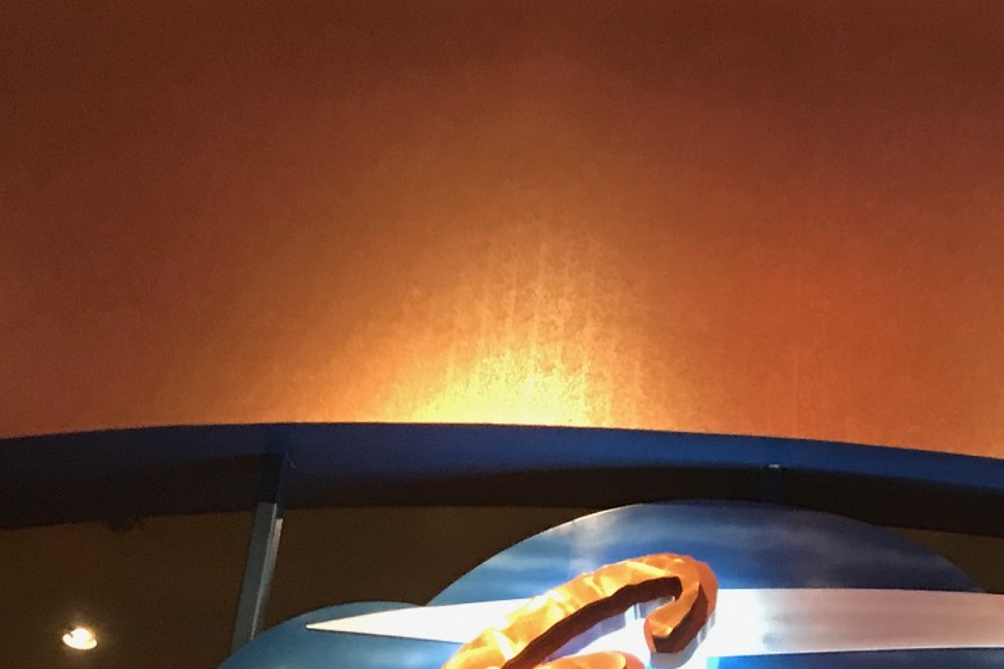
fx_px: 2286
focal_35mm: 82
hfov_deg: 23.5
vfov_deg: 16.0
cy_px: 806
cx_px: 1053
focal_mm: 3.99
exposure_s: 1/9
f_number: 1.8
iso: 100
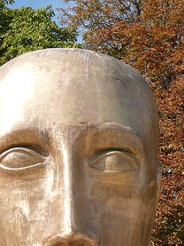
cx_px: 87
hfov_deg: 14.2
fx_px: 737
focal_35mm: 104
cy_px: 196
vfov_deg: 18.7
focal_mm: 7.8
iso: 100
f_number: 4.2
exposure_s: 1/500
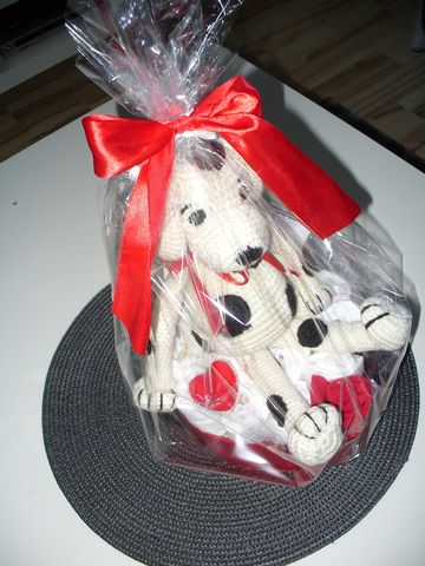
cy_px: 283
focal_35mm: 37
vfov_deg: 50.1
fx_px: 606
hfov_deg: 38.7
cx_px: 212
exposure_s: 1/30
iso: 100
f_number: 2.8
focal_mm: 6.1
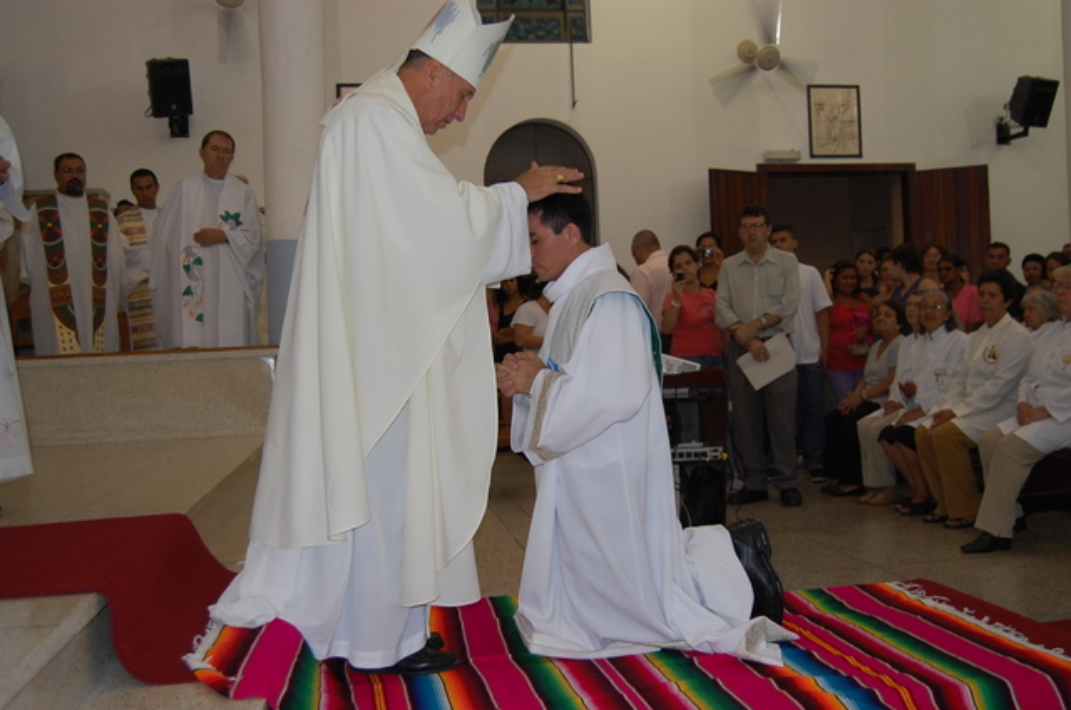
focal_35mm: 36
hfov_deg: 53.2
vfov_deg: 36.7
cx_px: 536
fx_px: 1069
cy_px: 355
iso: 400
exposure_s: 1/60
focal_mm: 24
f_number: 4
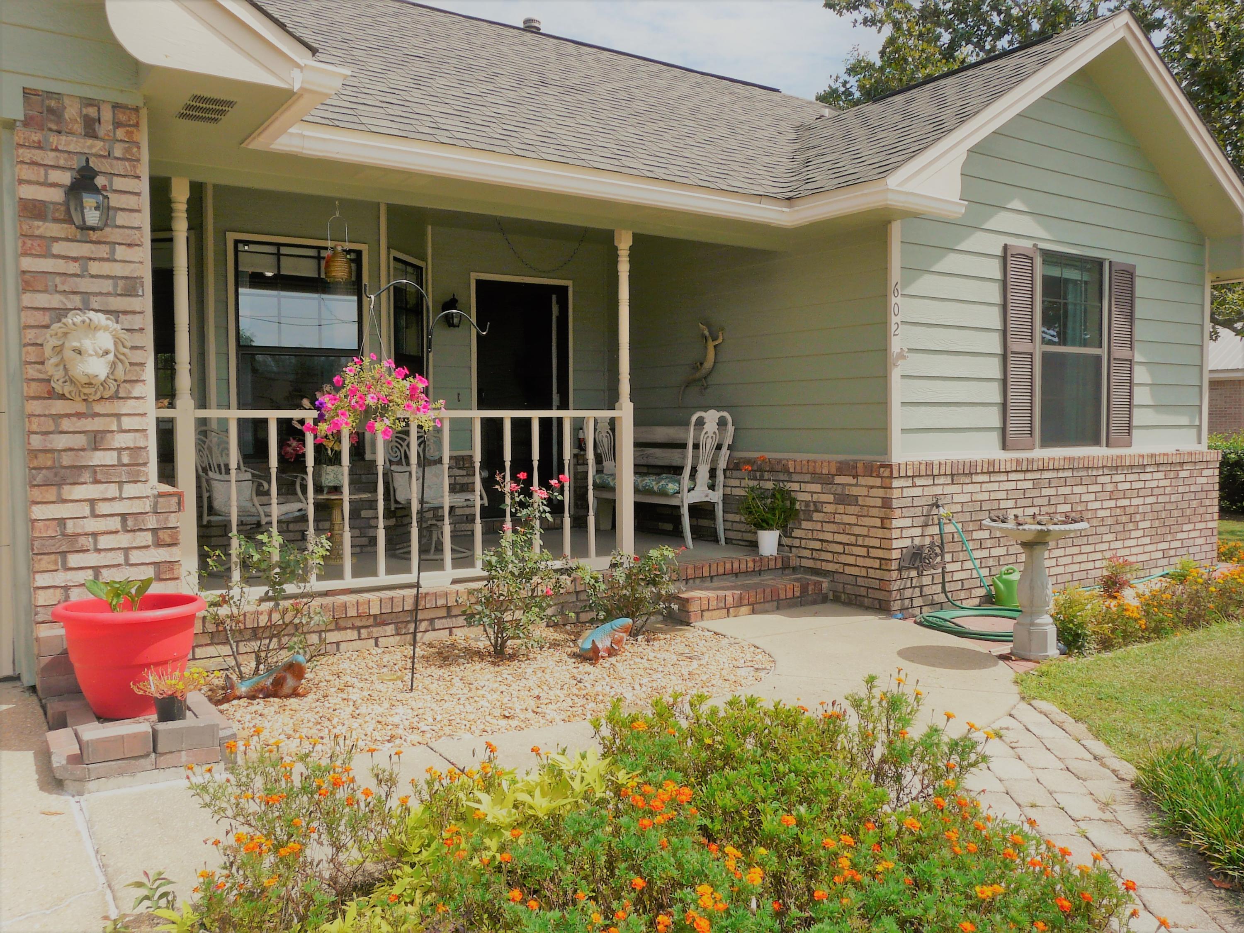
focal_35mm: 28
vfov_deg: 49.7
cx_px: 622
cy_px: 466
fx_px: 1006
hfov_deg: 63.4
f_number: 5.6
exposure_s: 1/320
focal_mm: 4.6
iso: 100
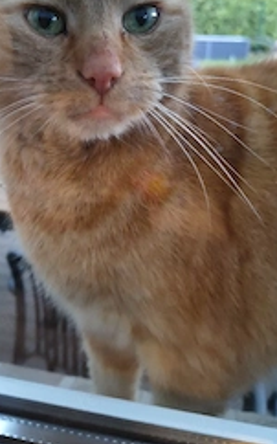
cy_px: 163
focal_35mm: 42
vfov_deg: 46.7
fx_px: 508
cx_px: 86
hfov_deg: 30.2
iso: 1693
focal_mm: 5.56
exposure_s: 1/33.3
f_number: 1.8
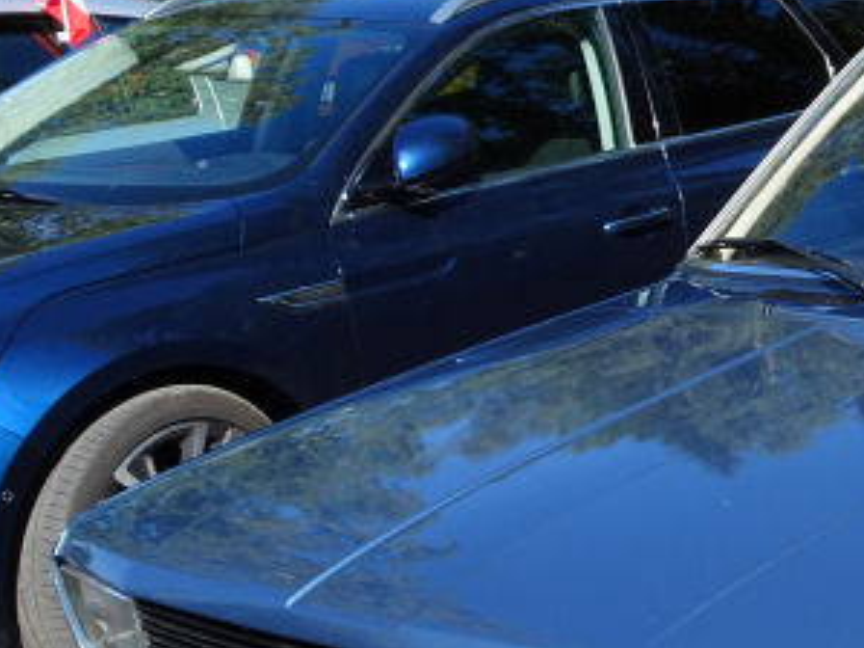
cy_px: 431
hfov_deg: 21.8
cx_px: 1034
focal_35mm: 83
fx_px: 2071
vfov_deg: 17.7
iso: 80
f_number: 4
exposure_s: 1/320
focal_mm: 5.26
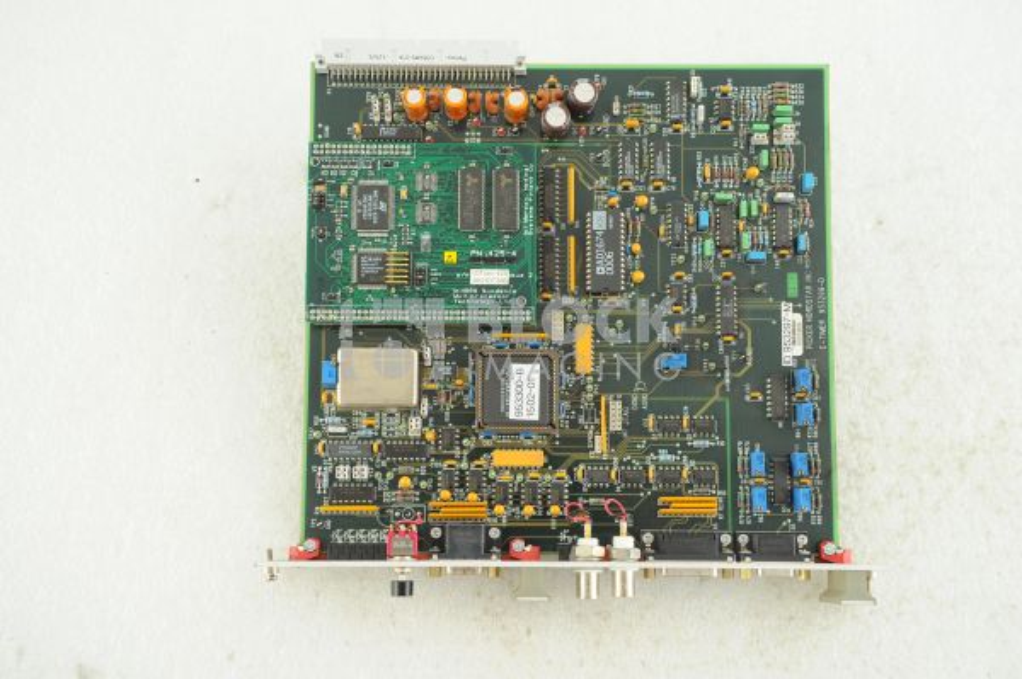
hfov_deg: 39.6
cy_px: 340
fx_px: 1418
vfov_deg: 26.9
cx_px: 511
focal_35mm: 50
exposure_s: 1/100
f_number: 9
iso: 1600
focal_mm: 50
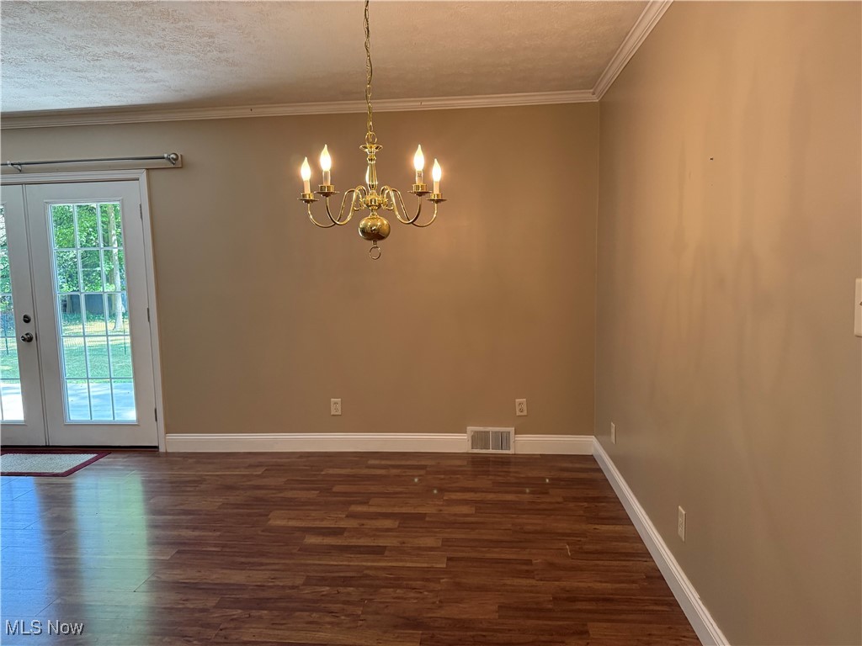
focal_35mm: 24
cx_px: 431
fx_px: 598
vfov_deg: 56.8
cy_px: 323
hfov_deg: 71.6
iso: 400
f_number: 1.78
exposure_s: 1/120
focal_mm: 6.76
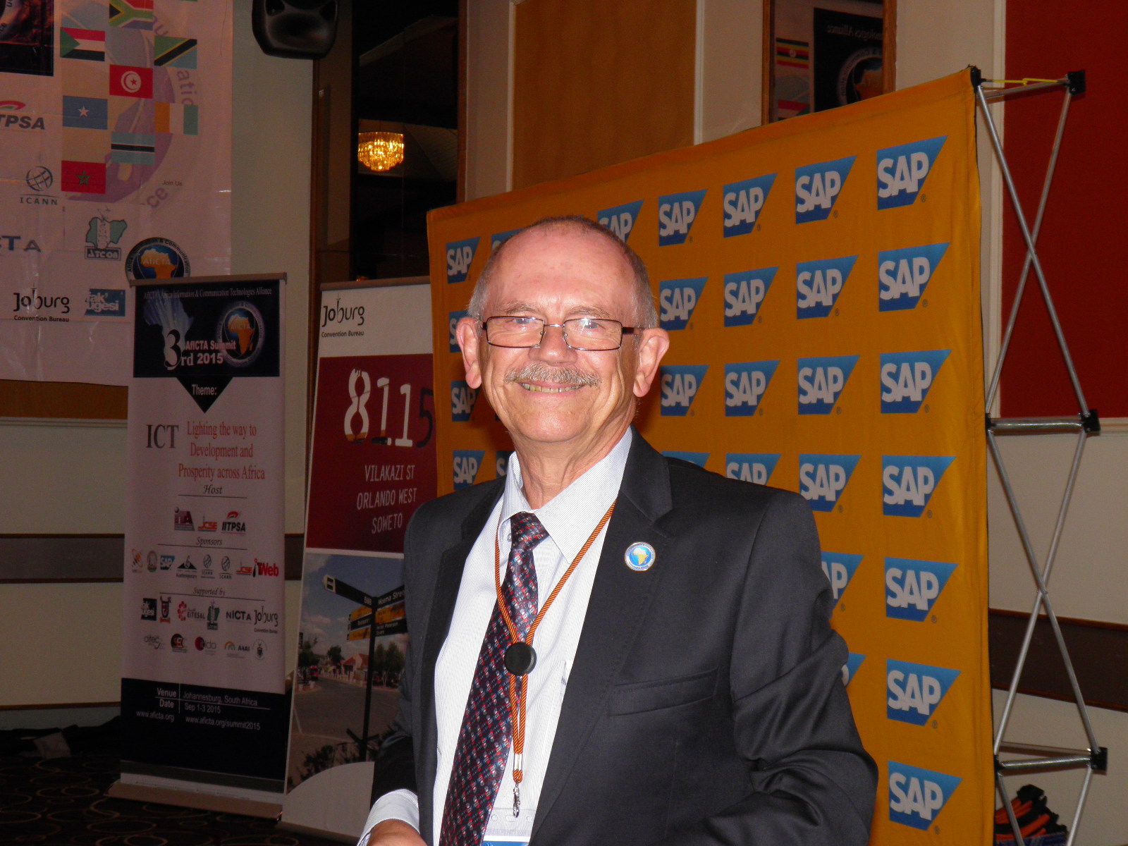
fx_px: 2020
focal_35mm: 62
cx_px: 564
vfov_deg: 23.7
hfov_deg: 31.2
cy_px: 423
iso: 100
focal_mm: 11.2
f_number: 3.8
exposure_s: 1/80
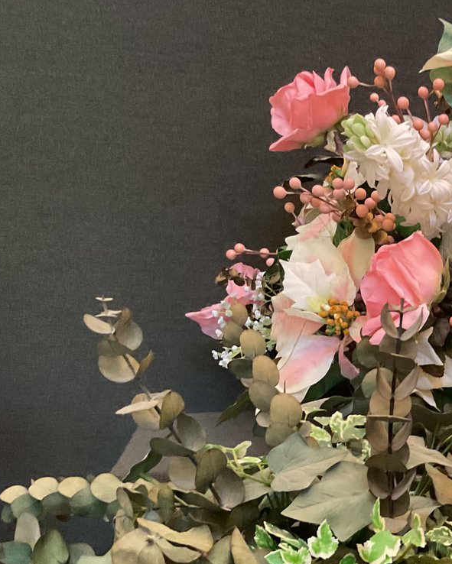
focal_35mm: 58
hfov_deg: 23.6
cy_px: 427
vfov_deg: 31.8
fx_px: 969
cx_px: 567
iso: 320
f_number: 1.8
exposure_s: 1/40
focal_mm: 3
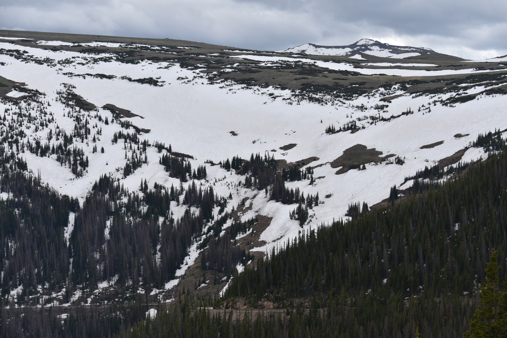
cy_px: 169
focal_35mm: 112
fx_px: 1578
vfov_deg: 12.2
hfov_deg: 18.3
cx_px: 254
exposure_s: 1/320
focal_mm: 112
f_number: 9
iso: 100
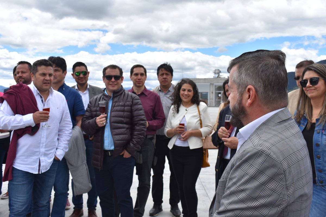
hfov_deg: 51.3
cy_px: 108
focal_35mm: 38
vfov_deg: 35.5
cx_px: 163
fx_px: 340
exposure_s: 1/500
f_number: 8
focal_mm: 25
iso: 220
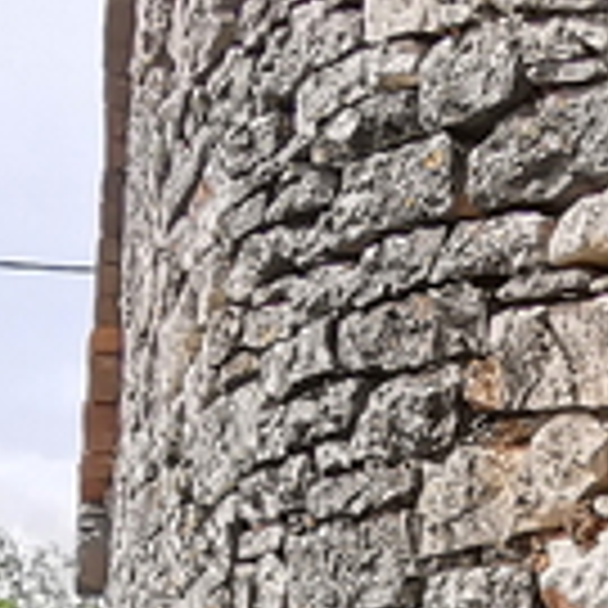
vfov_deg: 10.8
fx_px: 3001
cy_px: 1117
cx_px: 1108
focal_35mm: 151
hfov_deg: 10.8
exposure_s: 1/505
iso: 50
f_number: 2.2
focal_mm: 2.35
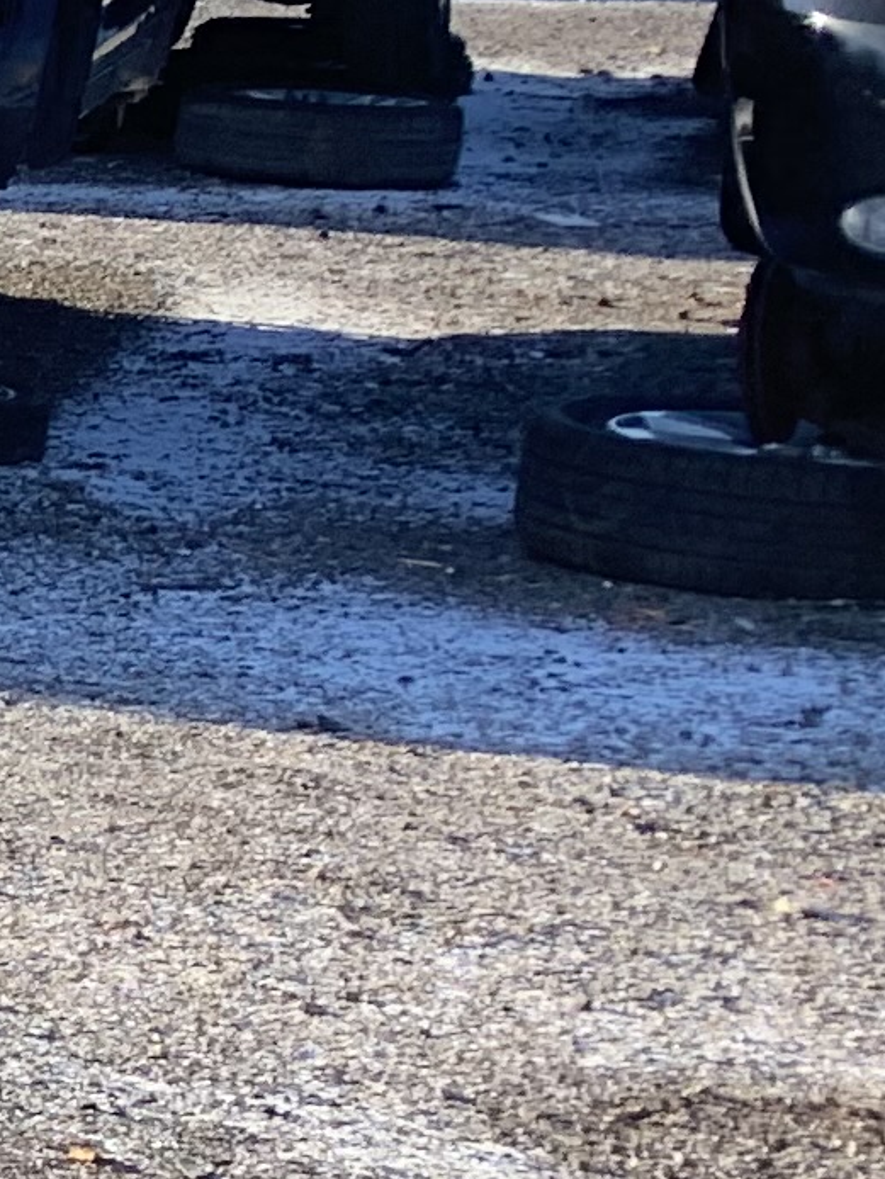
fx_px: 5144
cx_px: -2511
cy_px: 744
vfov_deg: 13.1
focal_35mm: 151
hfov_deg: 7.4
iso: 25
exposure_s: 1/497
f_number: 1.8
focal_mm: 4.25
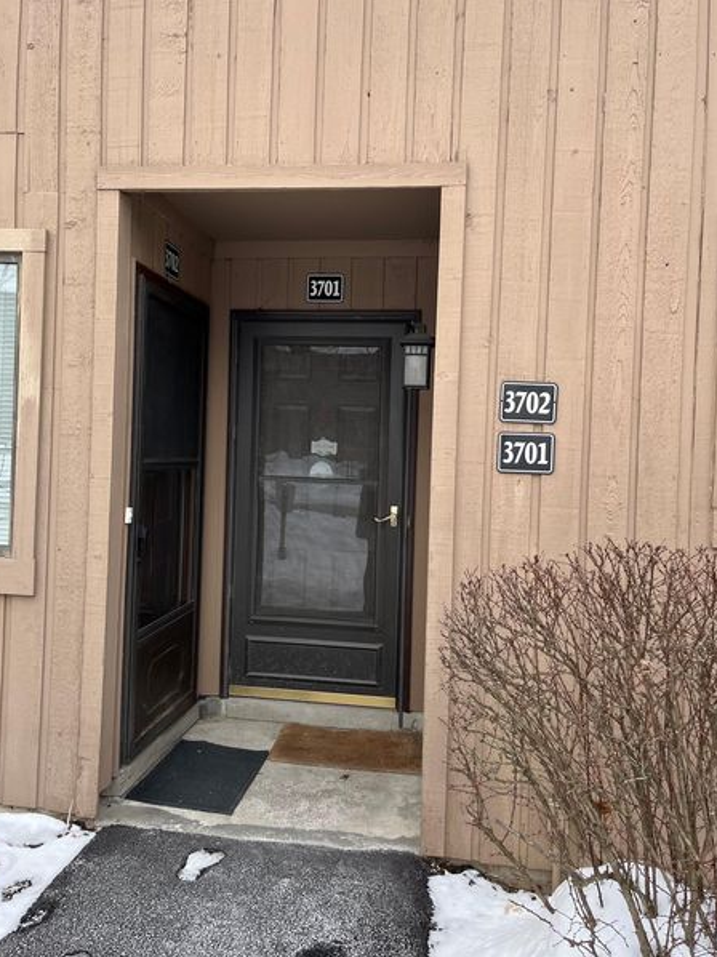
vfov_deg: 61.7
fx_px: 801
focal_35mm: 29
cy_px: 470
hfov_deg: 48.1
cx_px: 328
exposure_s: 1/454
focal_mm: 5.1
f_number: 1.6
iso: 50
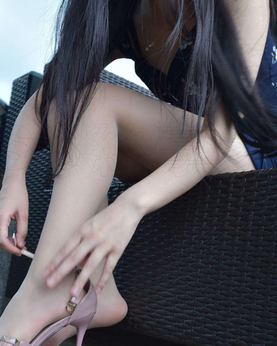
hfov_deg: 30.1
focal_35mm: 50
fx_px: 512
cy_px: 197
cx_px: 101
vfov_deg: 37.3
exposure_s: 1/125
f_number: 6.3
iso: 250
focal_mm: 27
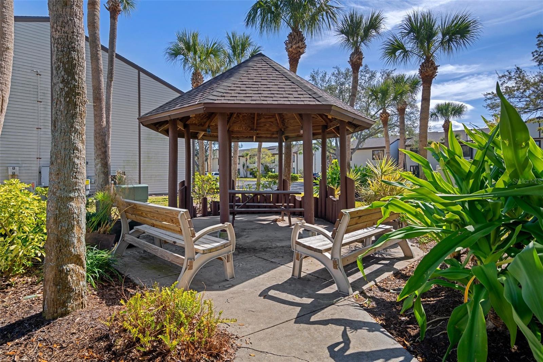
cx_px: 272
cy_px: 181
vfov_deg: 64.5
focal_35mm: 19
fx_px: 287
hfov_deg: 86.9
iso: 320
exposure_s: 1/80
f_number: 8
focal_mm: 19
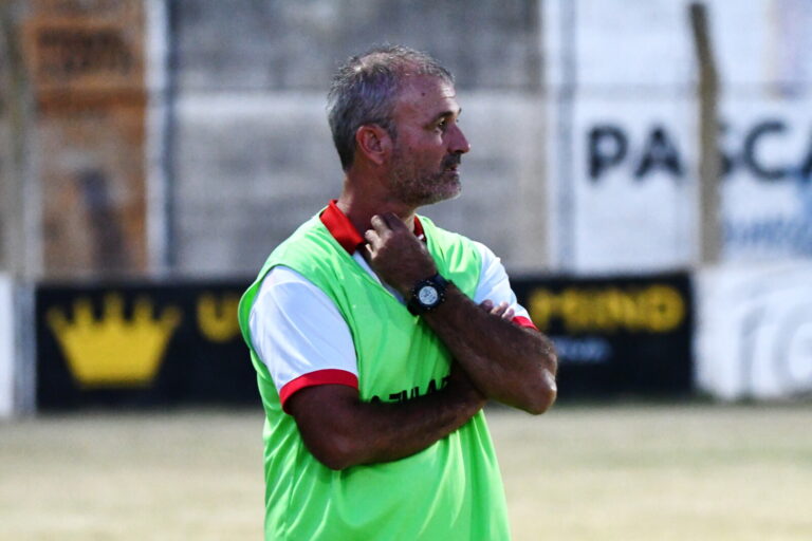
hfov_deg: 5.5
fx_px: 8458
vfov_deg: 3.7
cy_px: 270
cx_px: 406
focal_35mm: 375
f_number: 5.3
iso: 10000
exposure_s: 1/125
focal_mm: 250
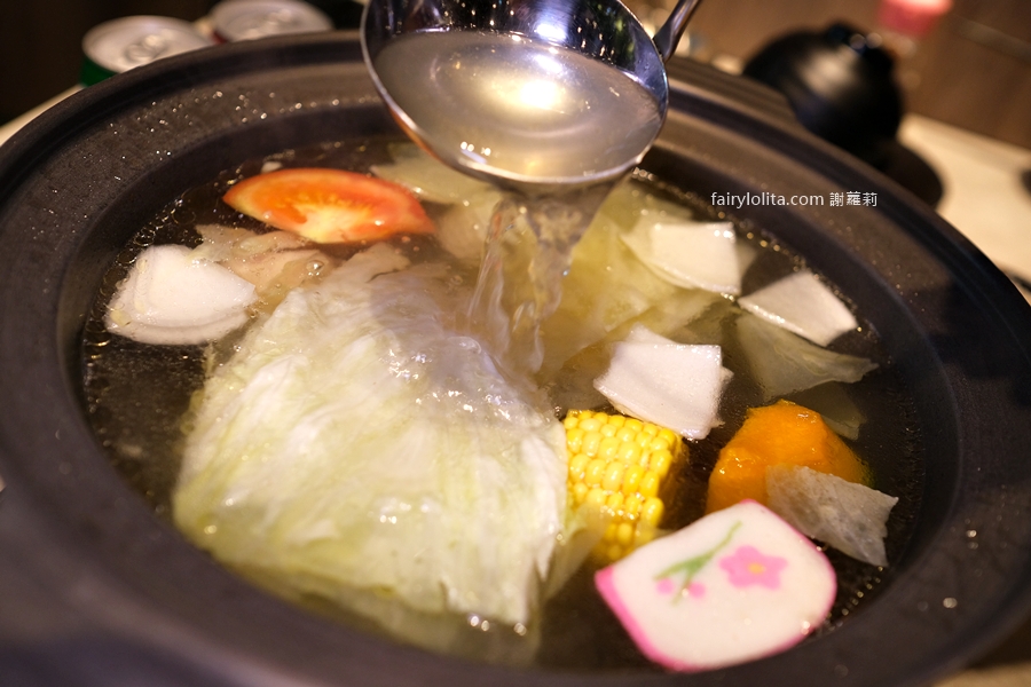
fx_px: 1002
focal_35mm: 35
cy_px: 344
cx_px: 516
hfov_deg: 54.4
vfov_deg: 37.9
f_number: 2.8
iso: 1000
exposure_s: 1/200
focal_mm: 23
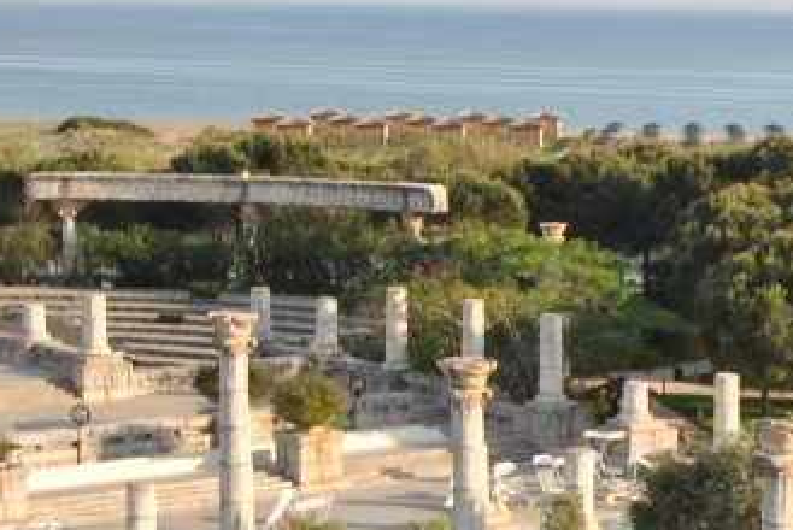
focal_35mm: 110
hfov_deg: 17.8
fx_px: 2419
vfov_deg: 12.5
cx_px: 920
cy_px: 376
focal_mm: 21
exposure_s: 1/200
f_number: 6.3
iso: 100
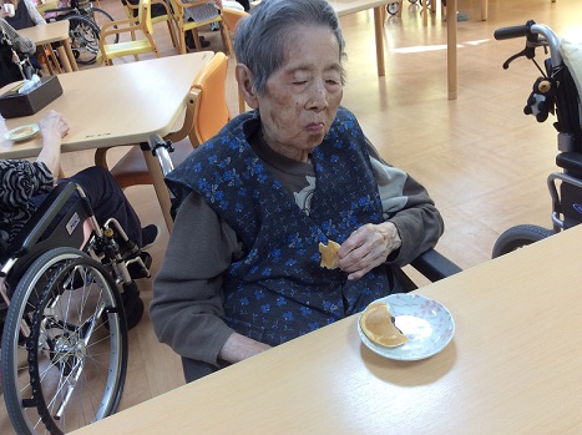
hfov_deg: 56.9
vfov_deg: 44.1
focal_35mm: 32
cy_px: 218
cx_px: 291
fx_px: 537
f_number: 2.4
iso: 40
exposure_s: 1/40
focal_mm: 3.3
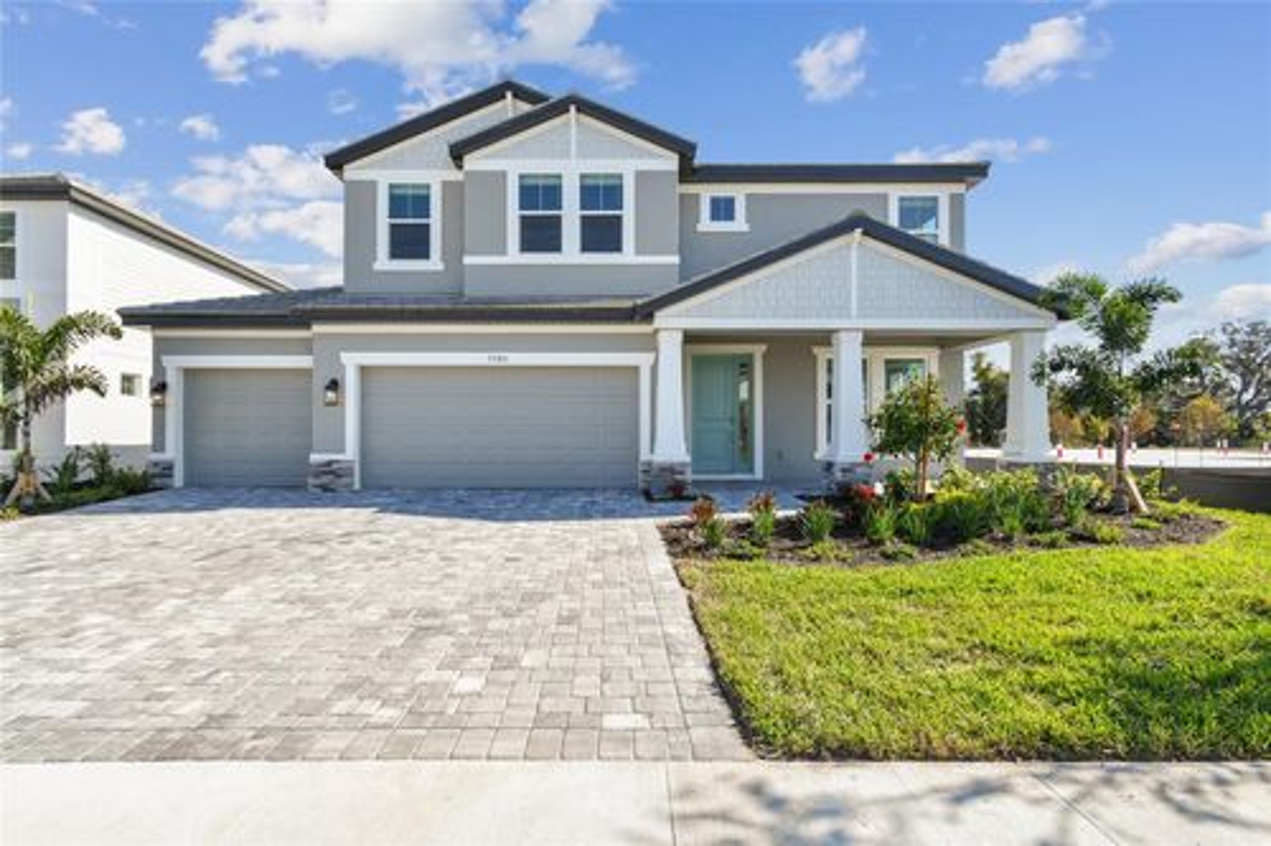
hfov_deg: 100.4
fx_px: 529
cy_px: 423
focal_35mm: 15
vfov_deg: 77.3
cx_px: 636
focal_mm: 10
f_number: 7.1
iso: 100
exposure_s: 1/320
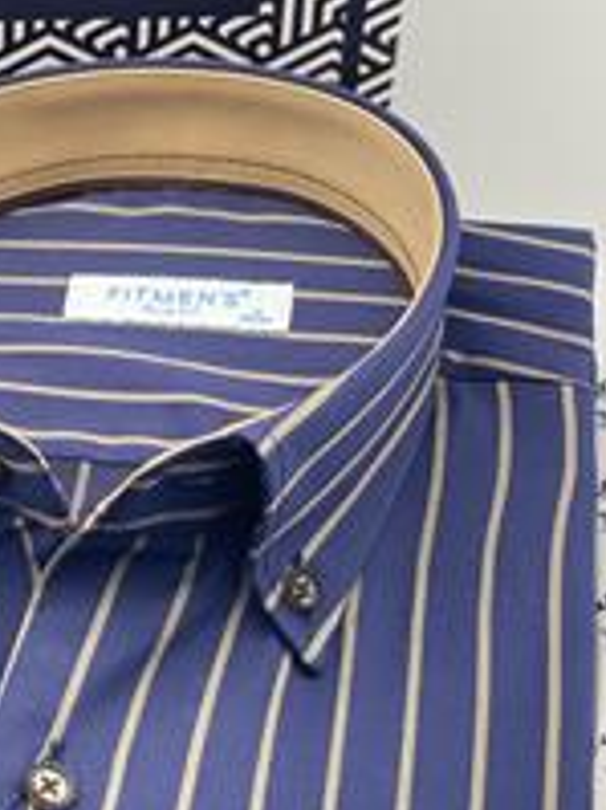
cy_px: 495
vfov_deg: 18.2
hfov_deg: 13.6
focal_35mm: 108
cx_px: 77
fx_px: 2524
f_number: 2
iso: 50
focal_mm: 6
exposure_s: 1/100
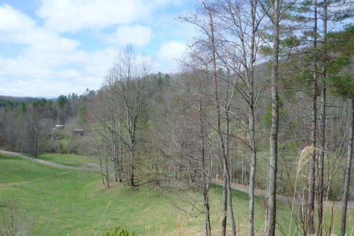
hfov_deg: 67.4
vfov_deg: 47.9
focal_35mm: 27
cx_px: 183
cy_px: 130
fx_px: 266
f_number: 3.3
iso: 80
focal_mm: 4.1
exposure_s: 1/800
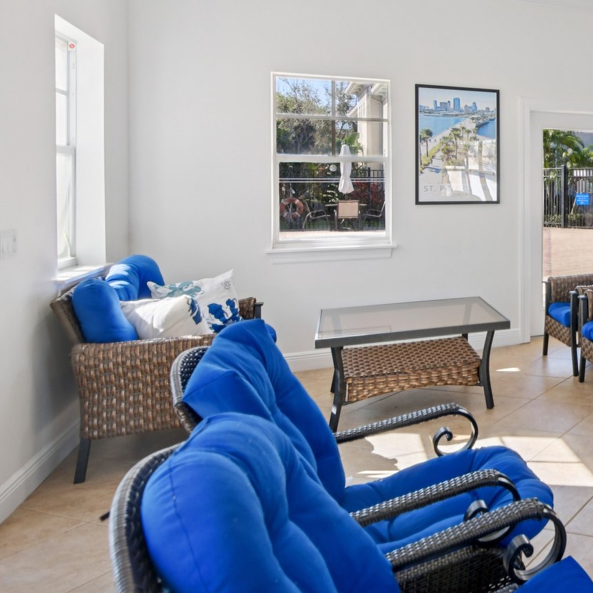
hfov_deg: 39.2
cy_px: 192
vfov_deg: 50.1
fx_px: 620
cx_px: 690
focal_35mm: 32
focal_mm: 16
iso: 400
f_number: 8
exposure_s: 1/60
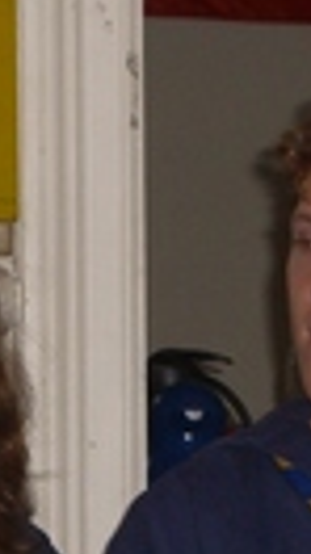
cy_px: 466
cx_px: 8
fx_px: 4160
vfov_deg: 7.6
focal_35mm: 283
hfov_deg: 4.3
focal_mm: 11.8
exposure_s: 1/60
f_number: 3.6
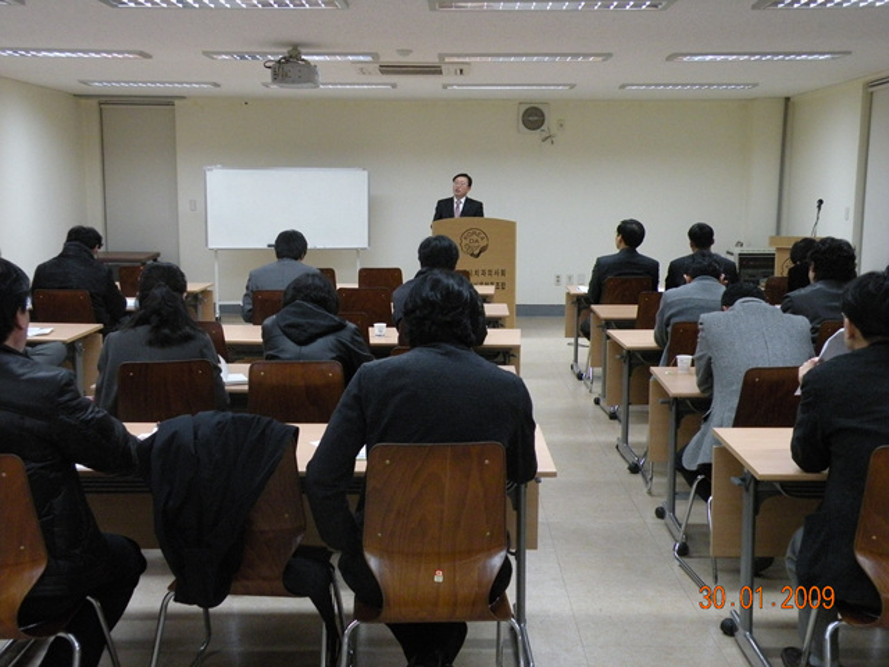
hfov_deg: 44.8
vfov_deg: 34.3
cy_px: 334
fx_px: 1079
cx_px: 444
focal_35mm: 42
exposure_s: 1/63.6
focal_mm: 7.4
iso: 400
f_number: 3.2
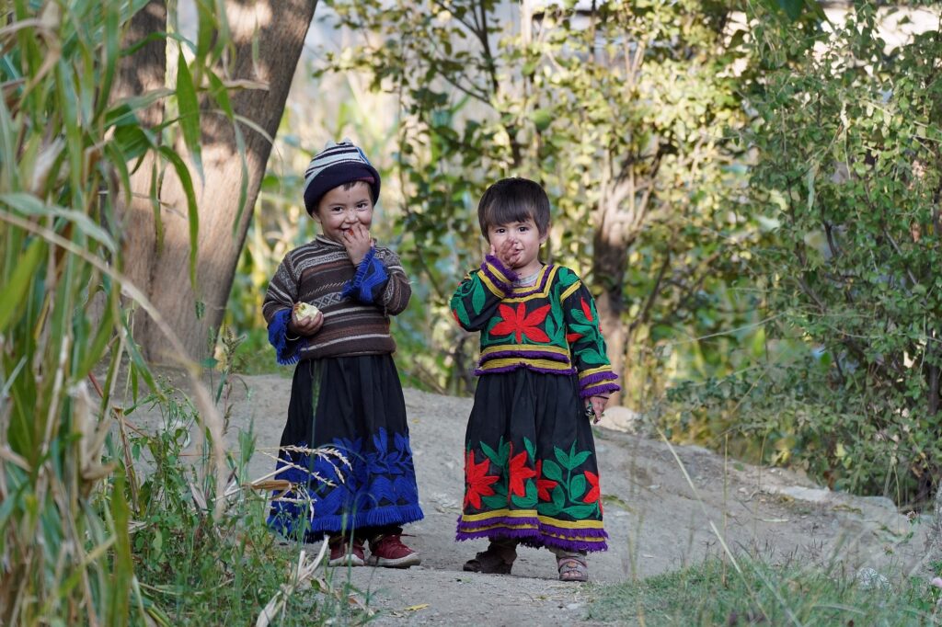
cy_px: 314
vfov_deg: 4.9
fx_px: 7324
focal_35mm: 280
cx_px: 471
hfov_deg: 7.4
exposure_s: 1/320
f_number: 8
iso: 1600
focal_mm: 280
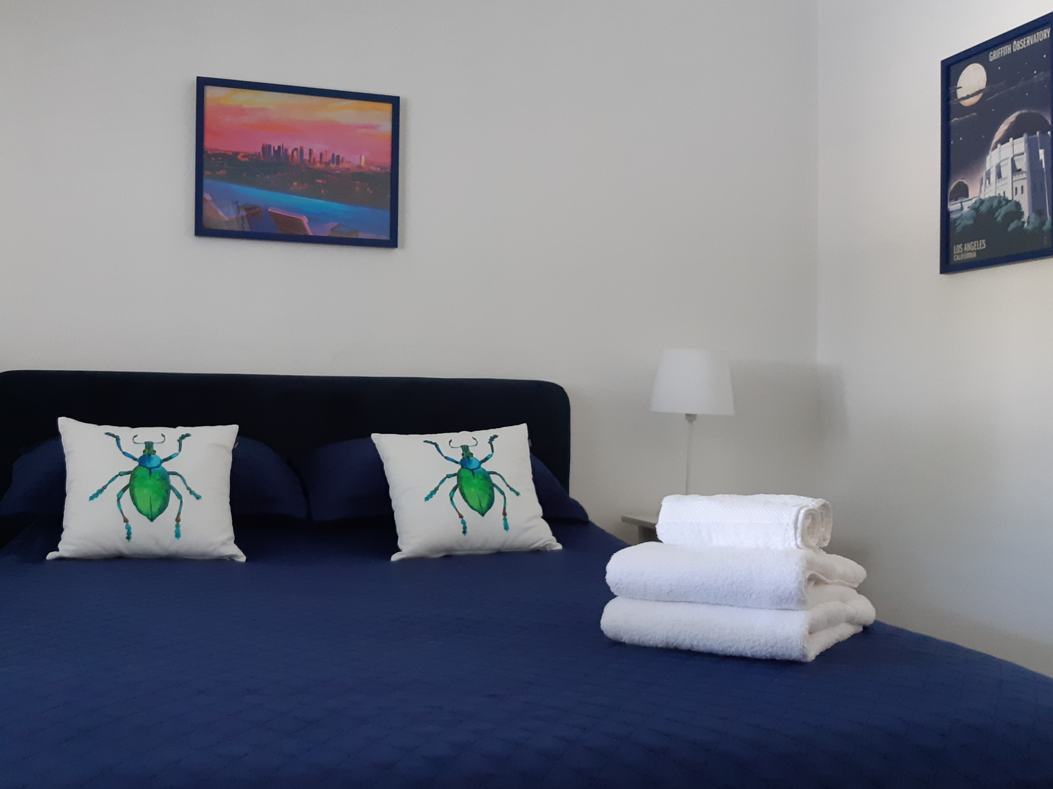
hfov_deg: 55.0
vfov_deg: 42.9
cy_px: 394
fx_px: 1004
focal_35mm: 33
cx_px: 435
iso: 200
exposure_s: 1/25
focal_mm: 3.93
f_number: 1.7
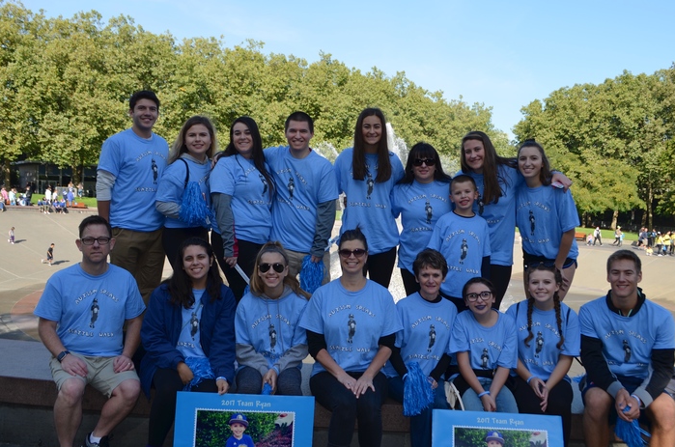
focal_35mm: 34
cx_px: 347
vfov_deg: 38.7
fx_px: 636
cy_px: 223
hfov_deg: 55.9
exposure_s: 1/200
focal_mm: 22
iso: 100
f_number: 6.3
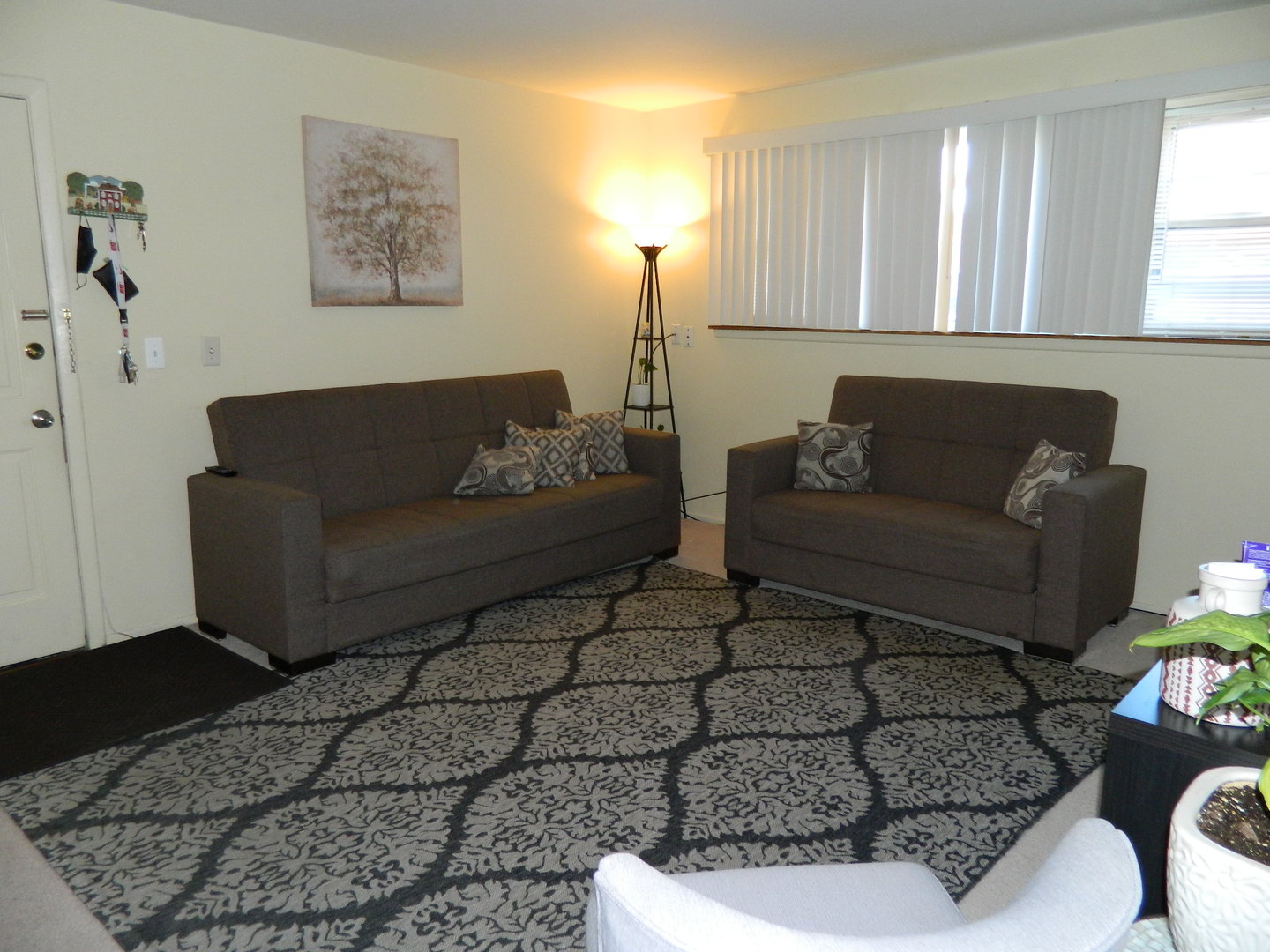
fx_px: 917
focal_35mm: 25
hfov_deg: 69.4
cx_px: 635
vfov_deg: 54.9
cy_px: 476
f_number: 3.1
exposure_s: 1/30
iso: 220
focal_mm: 4.5
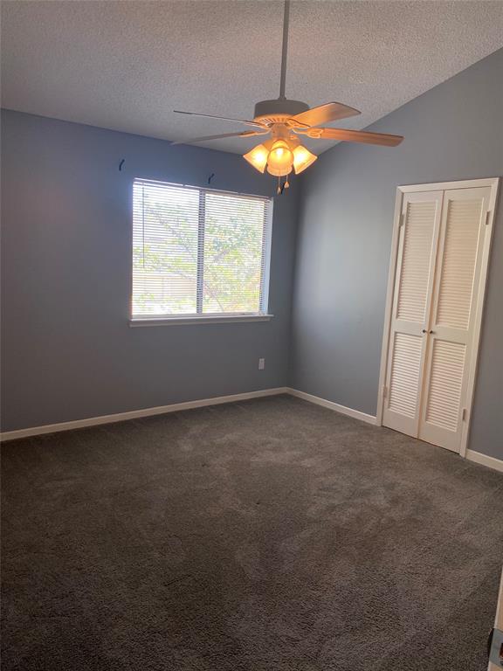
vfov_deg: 67.3
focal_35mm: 26
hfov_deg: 53.1
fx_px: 504
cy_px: 336
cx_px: 252
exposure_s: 1/120
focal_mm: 4.25
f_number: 1.8
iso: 125
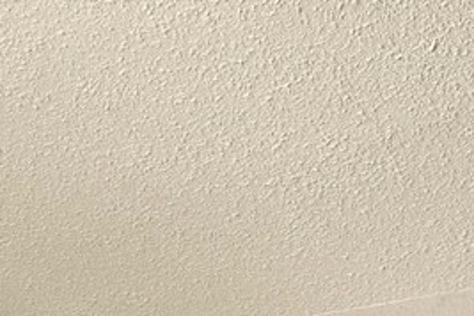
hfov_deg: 18.9
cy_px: 971
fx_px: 1422
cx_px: 251
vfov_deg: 9.6
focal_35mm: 108
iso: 1000
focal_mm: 17
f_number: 7.1
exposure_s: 1/10
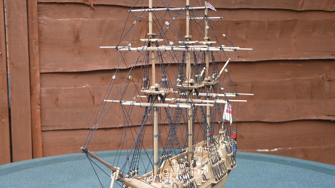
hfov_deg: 37.8
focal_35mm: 55
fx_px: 489
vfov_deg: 21.8
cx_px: 167
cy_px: 119
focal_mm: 8.9
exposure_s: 1/80
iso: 80
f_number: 4
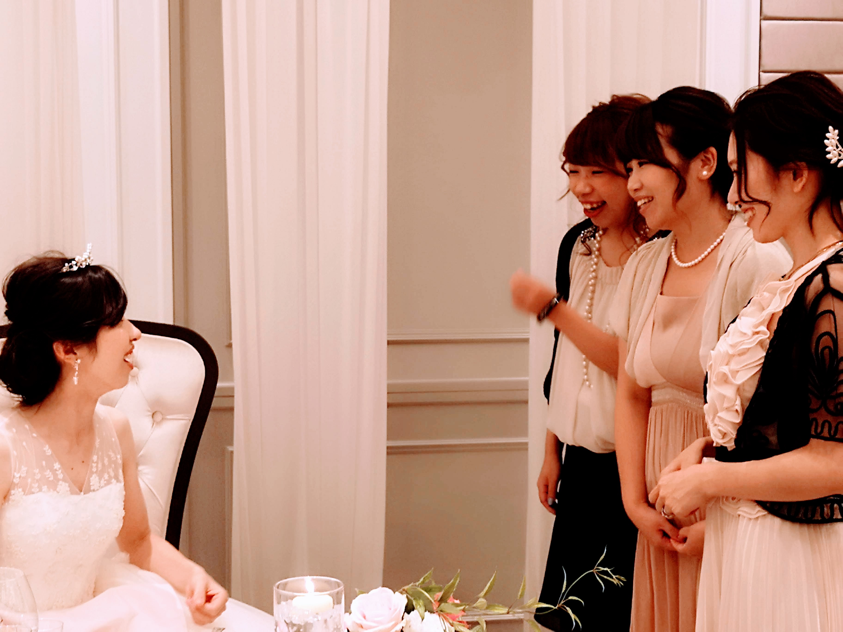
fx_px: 1583
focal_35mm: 65
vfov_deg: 22.6
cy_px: 316
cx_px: 422
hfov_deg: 29.8
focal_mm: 3.95
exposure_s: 1/50
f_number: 1.8
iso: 125
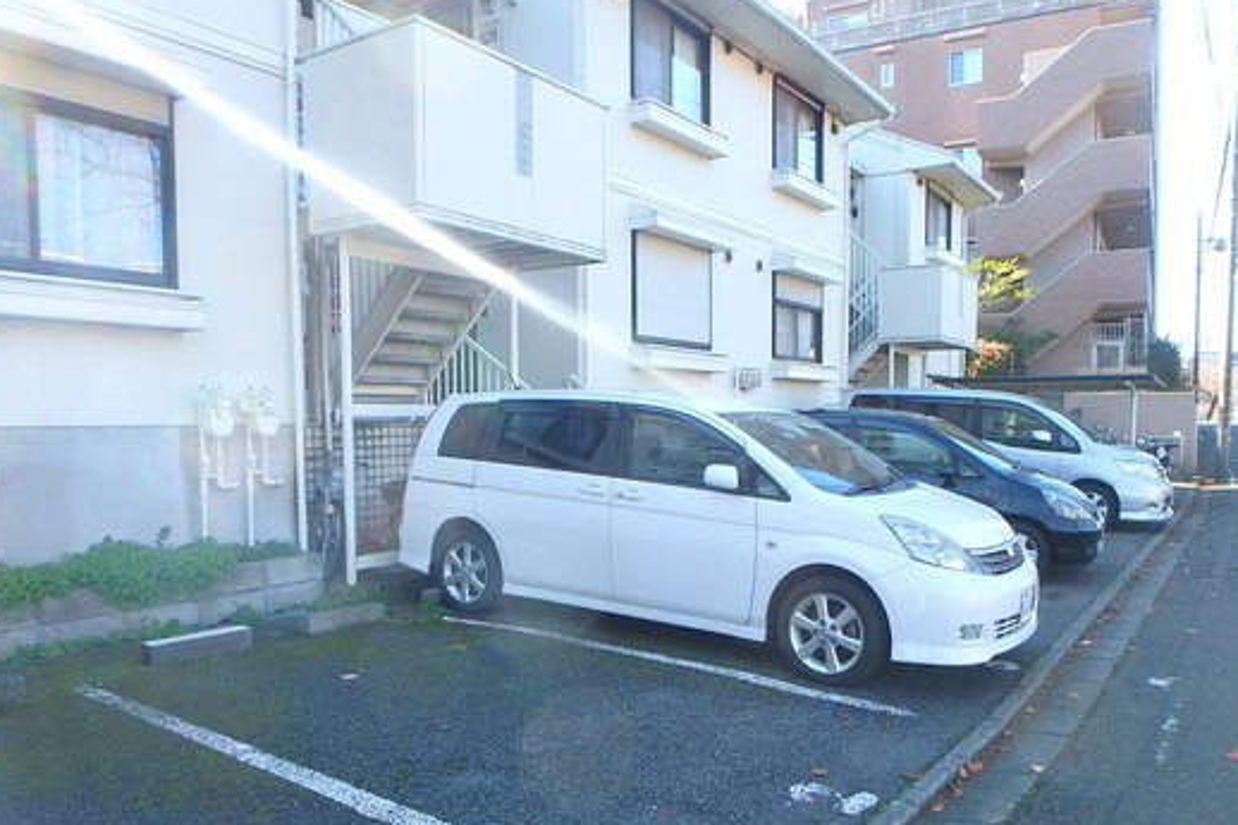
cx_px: 657
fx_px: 928
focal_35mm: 27
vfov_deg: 47.6
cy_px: 505
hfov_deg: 67.3
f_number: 3.5
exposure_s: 1/100
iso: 125
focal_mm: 3.7
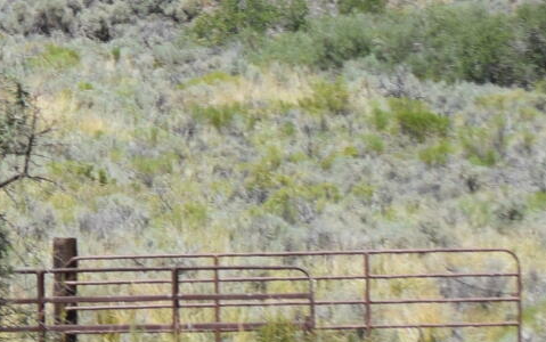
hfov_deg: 3.9
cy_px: -27
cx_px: -928
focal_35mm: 526
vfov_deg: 2.5
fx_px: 7834
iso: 200
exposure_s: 1/500
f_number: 10
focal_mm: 55
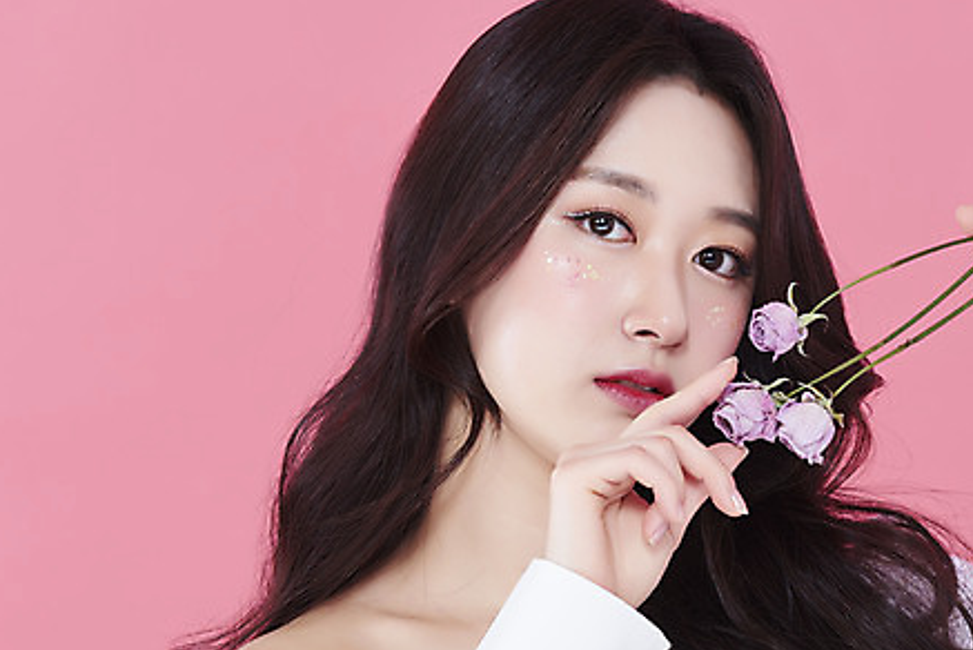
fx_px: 3894
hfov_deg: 14.2
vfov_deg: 9.5
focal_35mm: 144
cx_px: 564
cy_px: 423
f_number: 11
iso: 64
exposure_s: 1/125
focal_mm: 105
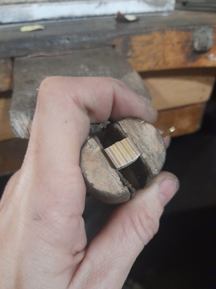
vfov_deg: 69.4
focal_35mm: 25
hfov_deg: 54.9
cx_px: 108
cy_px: 144
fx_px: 208
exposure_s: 1/25
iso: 500
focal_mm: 4.6
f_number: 2
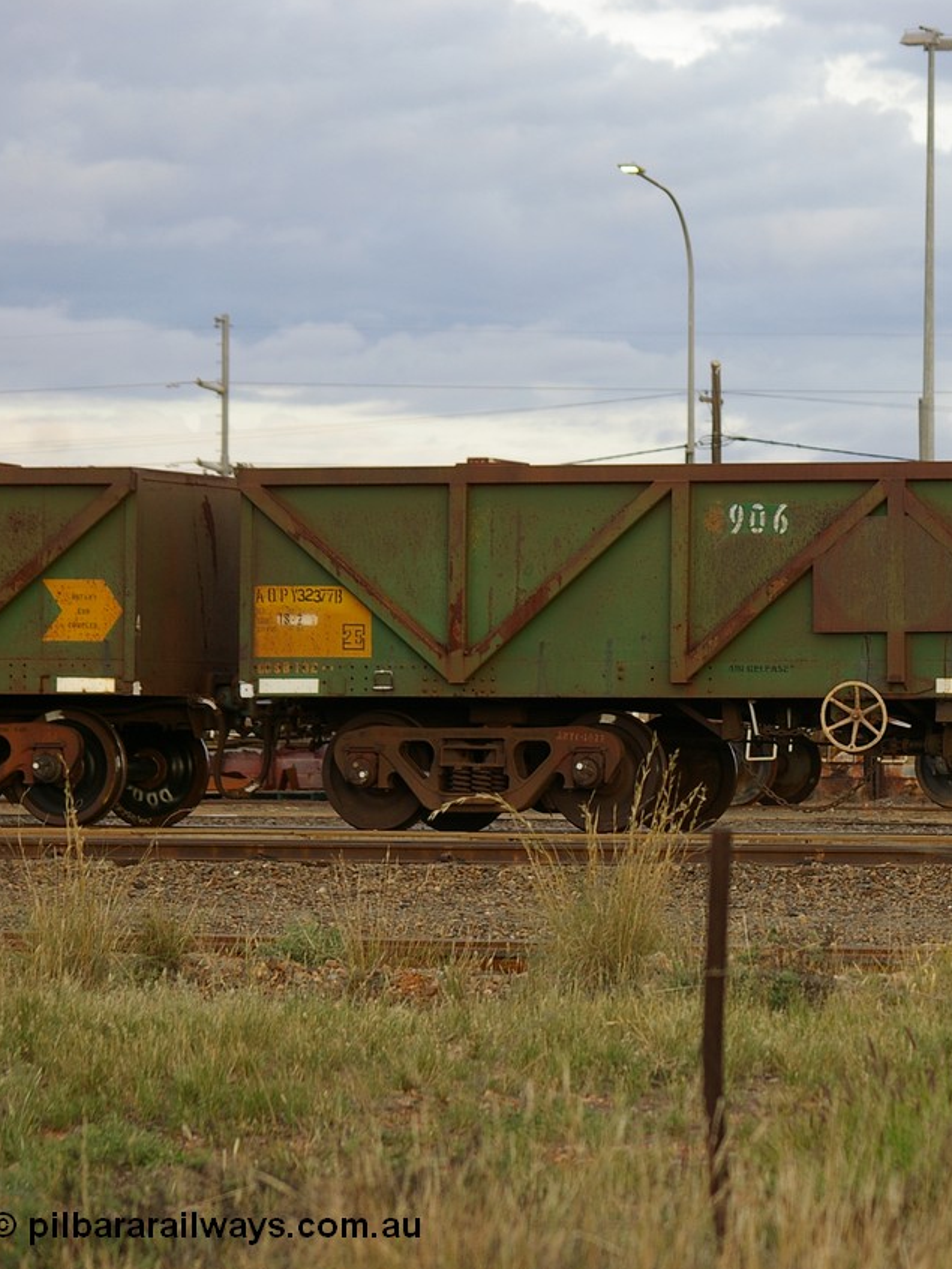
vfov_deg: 9.8
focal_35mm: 203
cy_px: 634
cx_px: 945
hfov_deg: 7.3
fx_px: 7430
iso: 200
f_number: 4.5
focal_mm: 93
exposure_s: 1/180
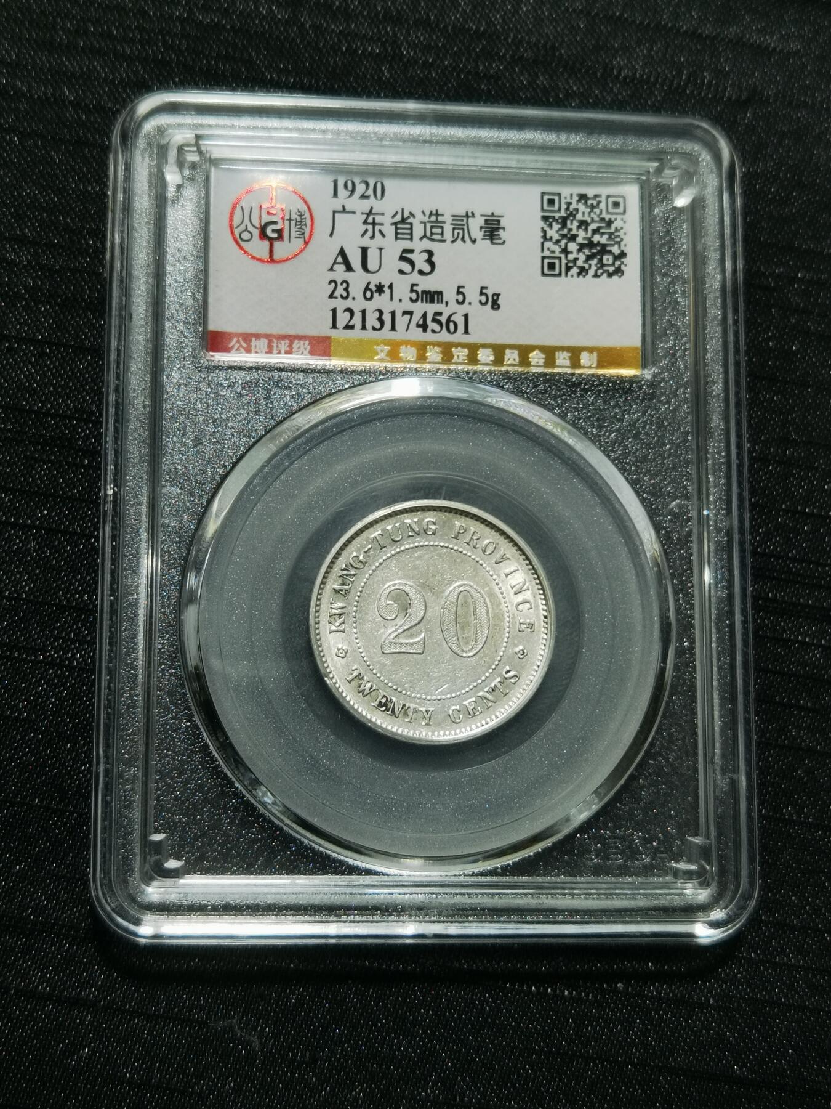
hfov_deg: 25.2
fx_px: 1856
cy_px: 554
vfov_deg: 33.2
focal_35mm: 58
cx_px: 416
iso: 64
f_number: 1.9
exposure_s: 1/100
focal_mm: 6.67
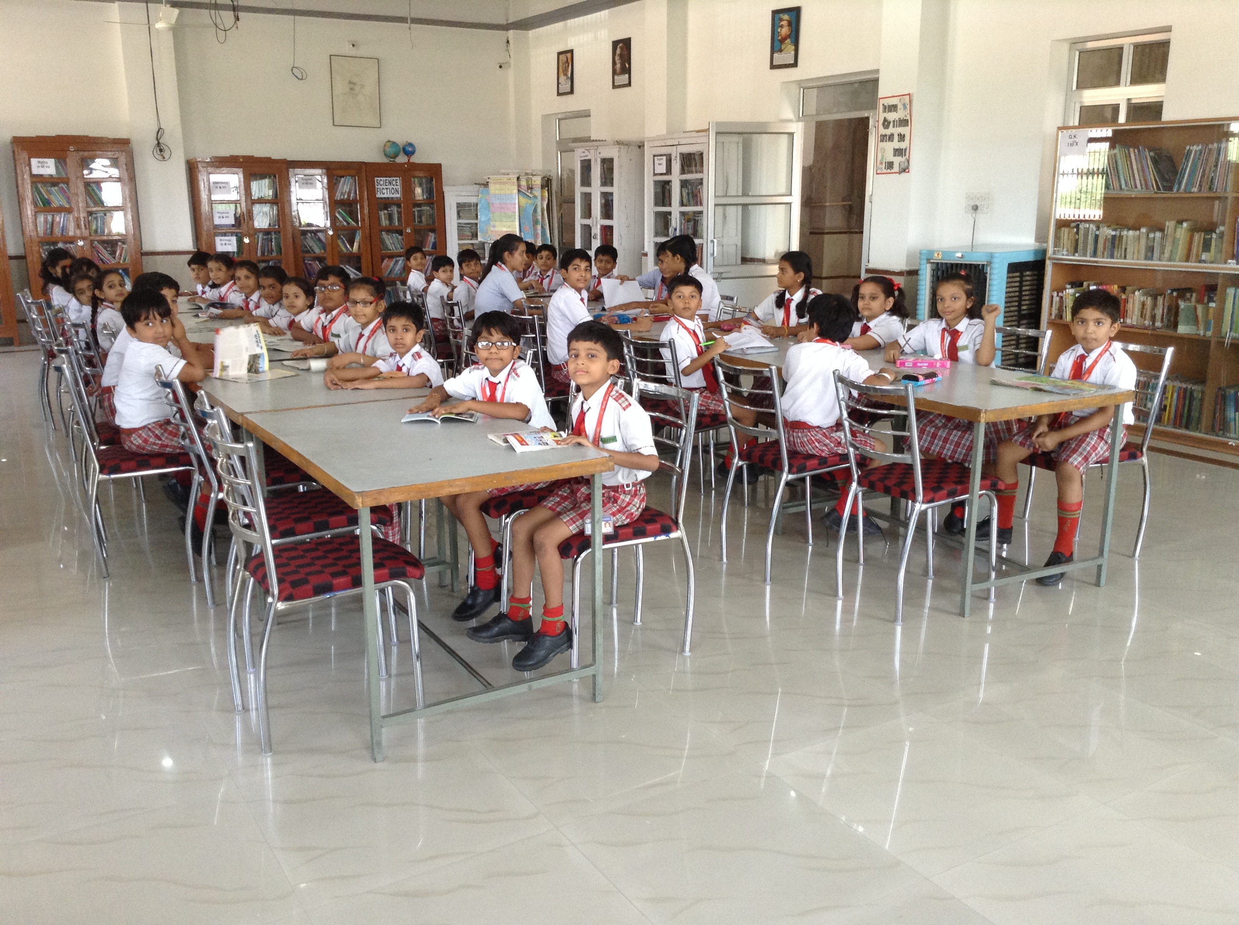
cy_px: 462
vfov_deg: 42.8
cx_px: 620
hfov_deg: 55.4
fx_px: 1179
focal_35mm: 33
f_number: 2.4
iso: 64
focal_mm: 3.3
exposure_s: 1/24
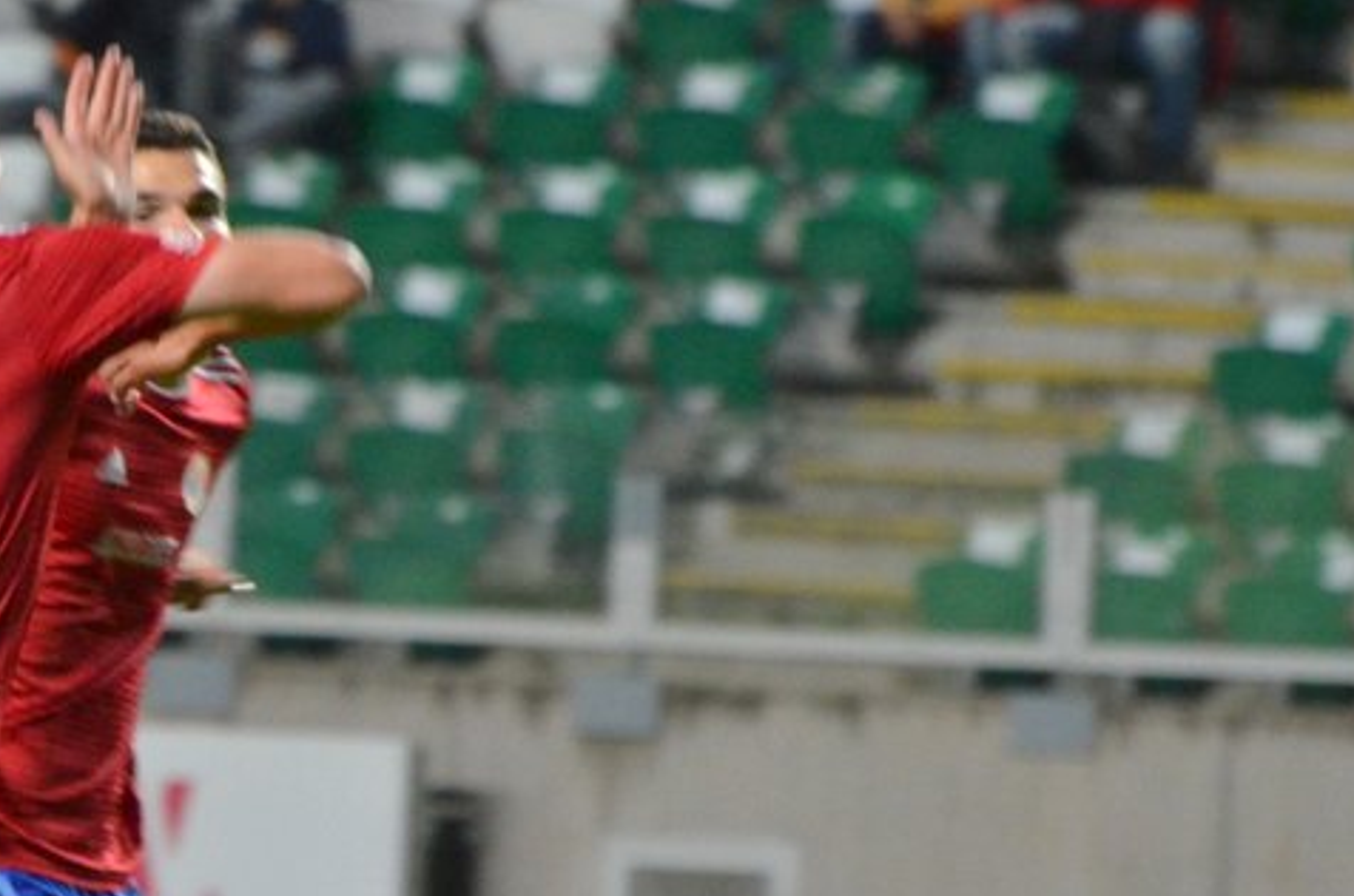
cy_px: 715
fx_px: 32645
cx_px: -159
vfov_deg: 1.6
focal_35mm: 870
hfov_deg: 2.4
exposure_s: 1/250
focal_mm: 230
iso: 1600
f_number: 5.3
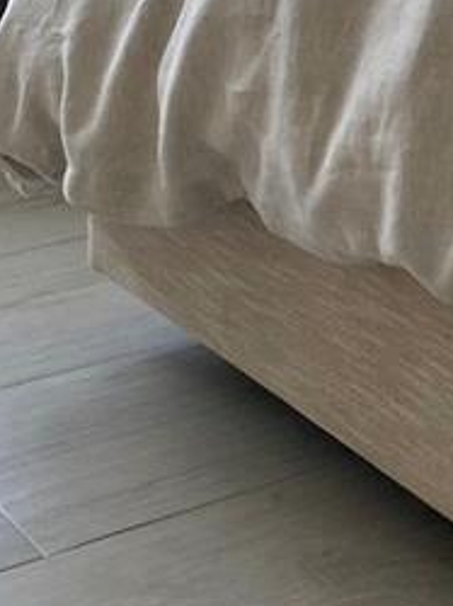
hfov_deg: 11.5
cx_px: 618
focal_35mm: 125
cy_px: -584
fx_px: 2185
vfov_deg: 13.6
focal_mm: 4.25
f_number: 1.8
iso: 32
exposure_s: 1/317
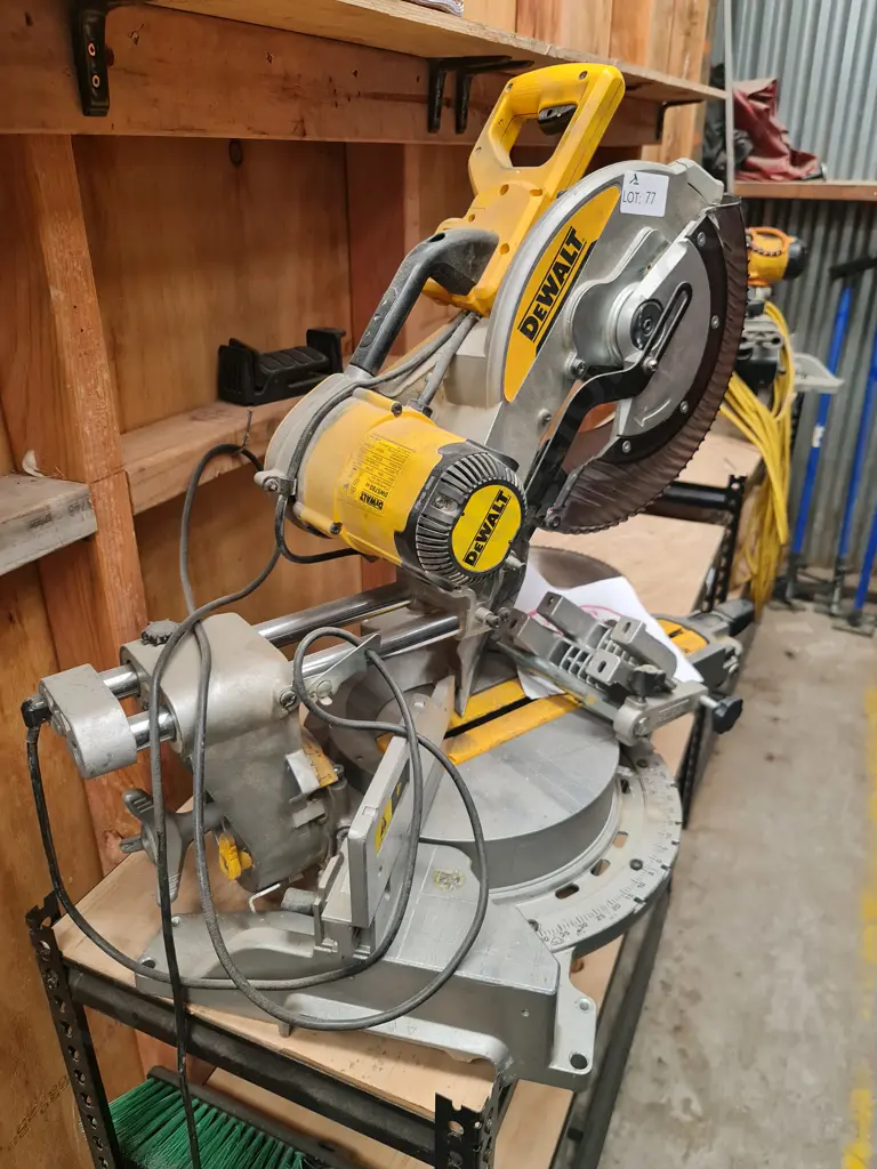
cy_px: 584
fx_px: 845
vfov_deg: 69.4
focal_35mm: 25
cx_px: 438
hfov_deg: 54.9
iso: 320
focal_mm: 7
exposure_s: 1/100
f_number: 1.8
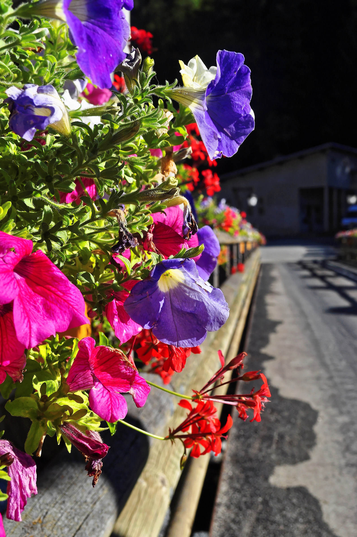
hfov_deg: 29.8
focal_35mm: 45
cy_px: 268
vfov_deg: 43.7
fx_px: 671
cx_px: 178
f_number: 9
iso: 158
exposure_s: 1/320
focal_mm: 30
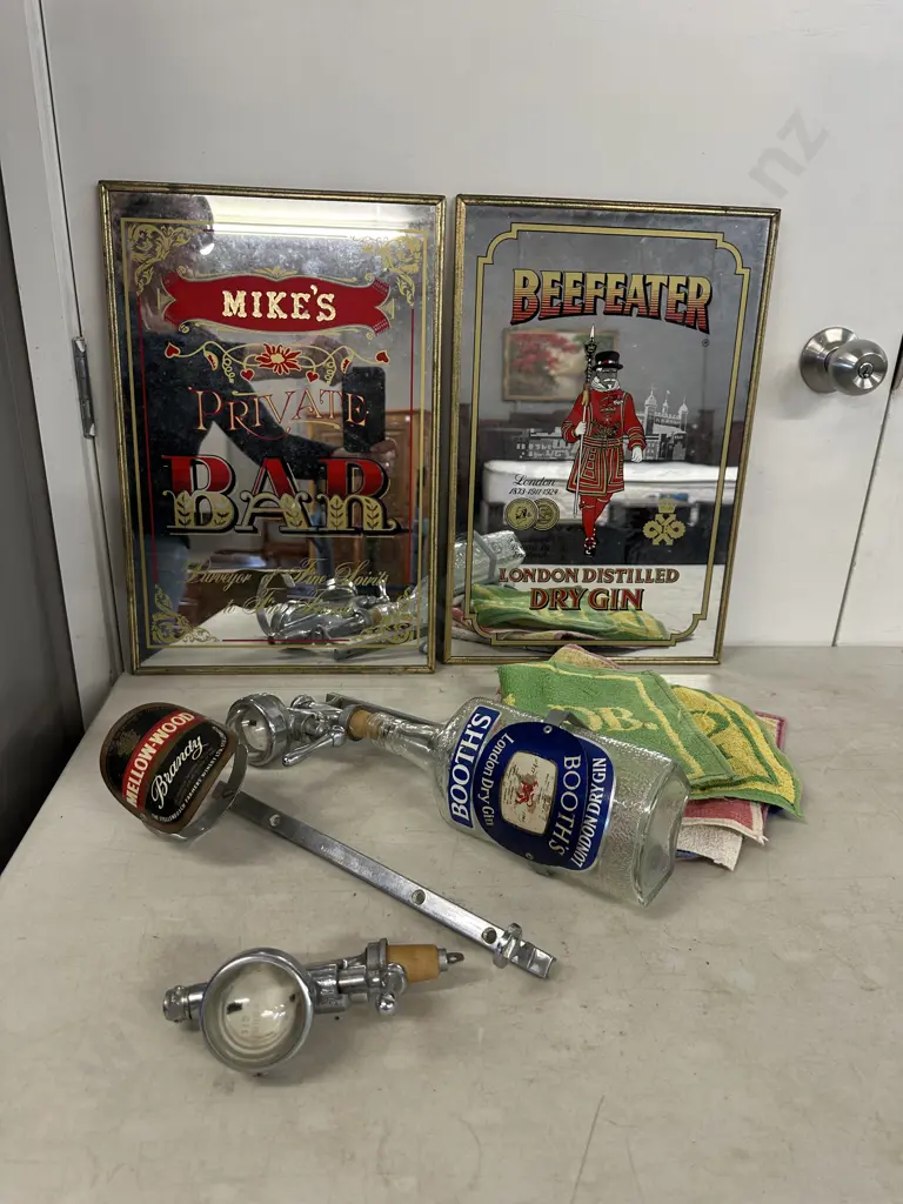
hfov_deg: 56.8
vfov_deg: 71.6
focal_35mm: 24
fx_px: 835
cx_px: 452
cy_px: 602
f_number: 1.78
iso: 125
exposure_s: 1/50
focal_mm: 6.86
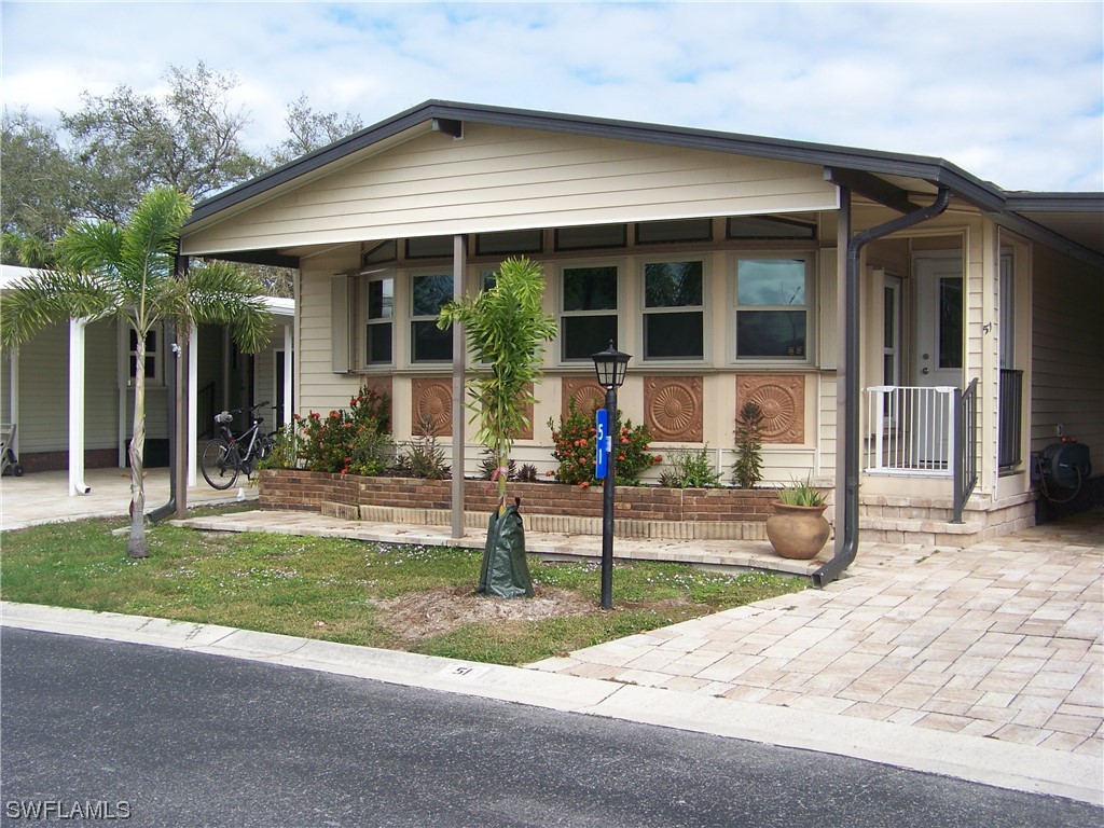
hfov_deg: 43.9
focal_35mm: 43
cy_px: 414
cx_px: 552
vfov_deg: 33.6
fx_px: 1371
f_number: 2.8
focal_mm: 6.75
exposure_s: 1/640
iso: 64
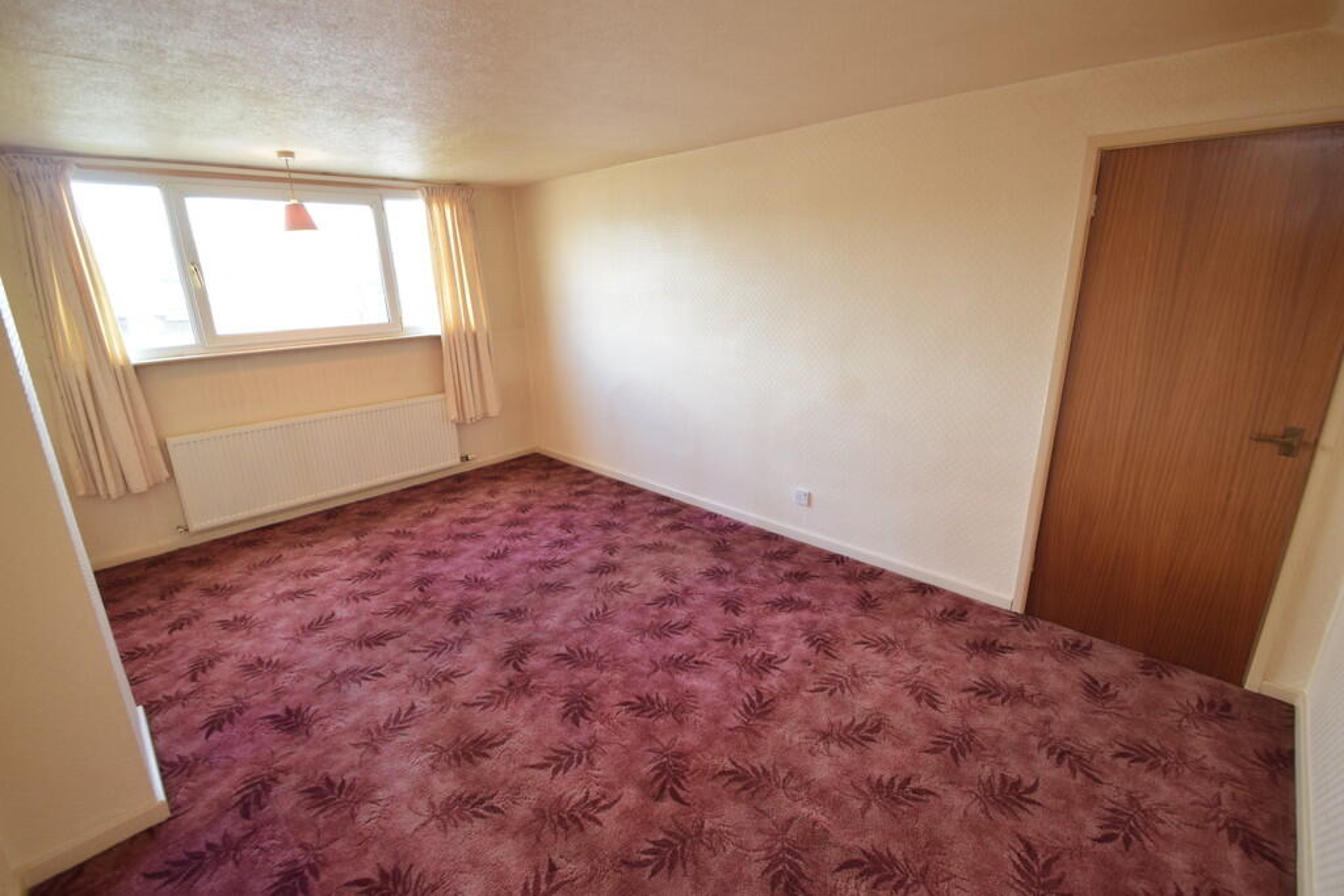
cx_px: 672
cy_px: 448
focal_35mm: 15
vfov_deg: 77.3
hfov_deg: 100.4
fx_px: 560
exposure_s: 1/60
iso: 800
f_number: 5.6
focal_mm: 10
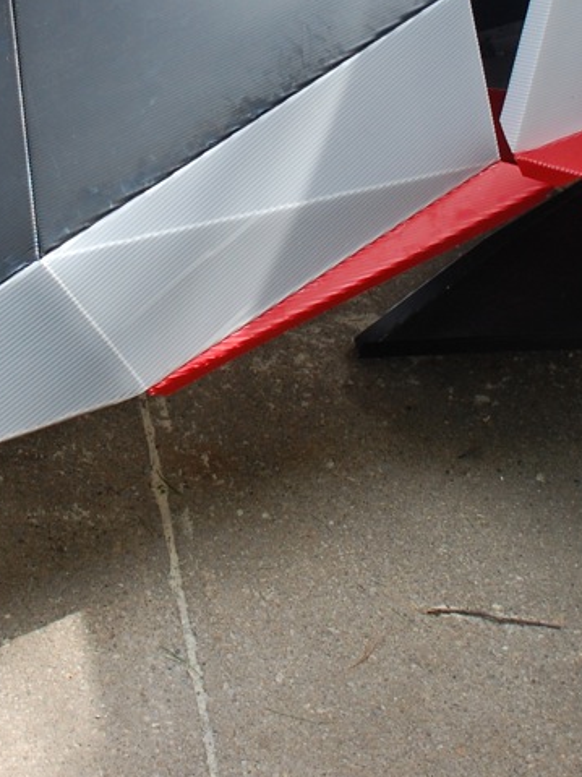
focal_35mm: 77
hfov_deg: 19.1
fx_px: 1727
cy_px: 103
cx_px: 209
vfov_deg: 24.7
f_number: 8
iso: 400
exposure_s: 1/200
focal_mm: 20
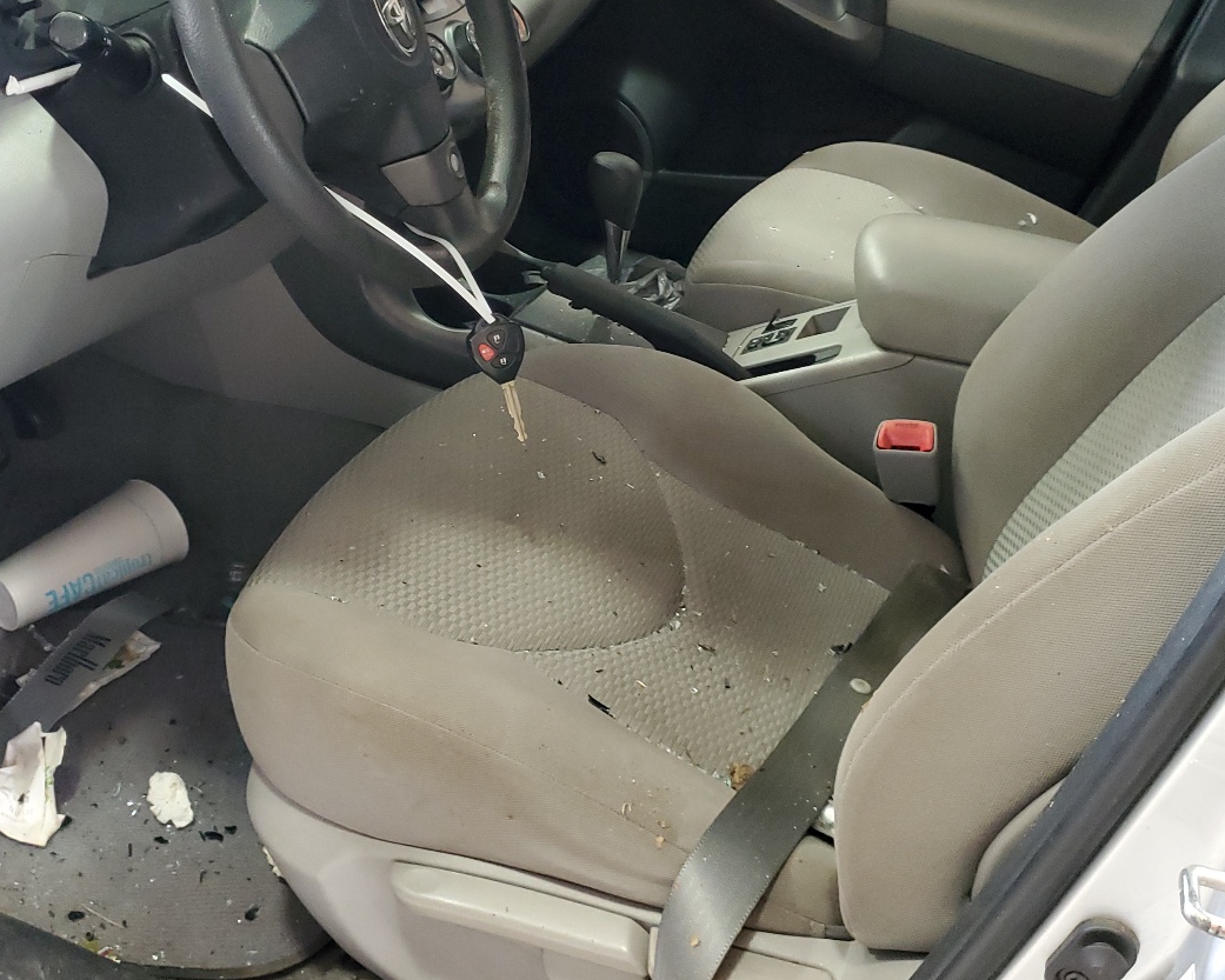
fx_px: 1414
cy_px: 409
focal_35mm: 39
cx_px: 568
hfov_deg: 46.8
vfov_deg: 38.1
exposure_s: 1/60.2
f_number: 1.5
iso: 320
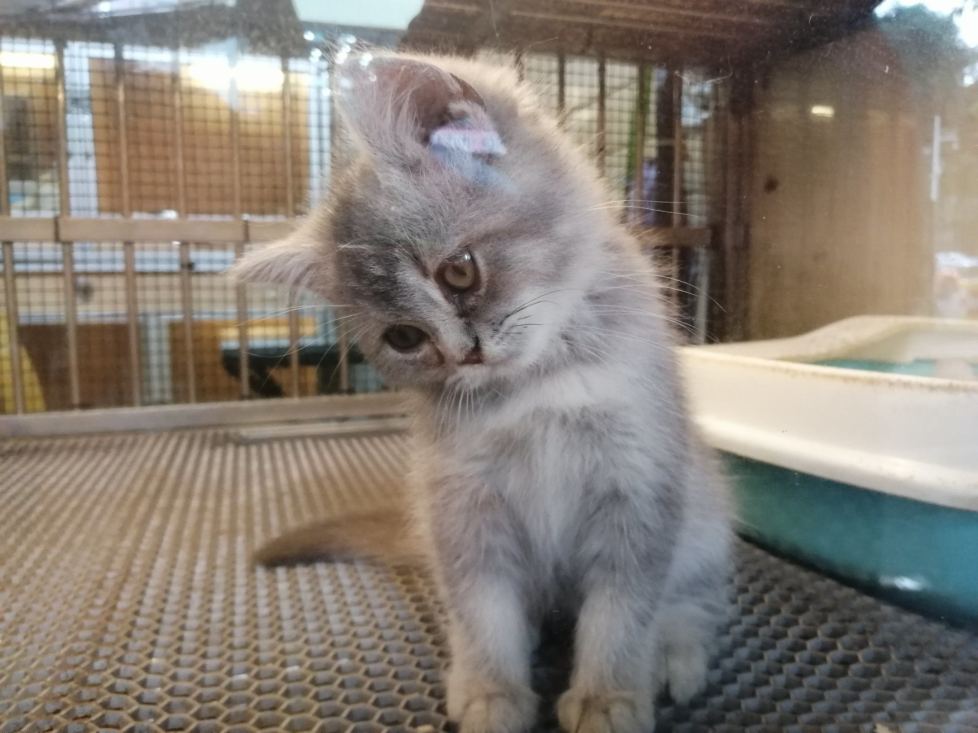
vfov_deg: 51.4
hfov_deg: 65.3
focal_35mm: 27
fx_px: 763
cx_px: 489
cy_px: 366
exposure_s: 1/33.3
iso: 320
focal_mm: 3.96
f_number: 1.8
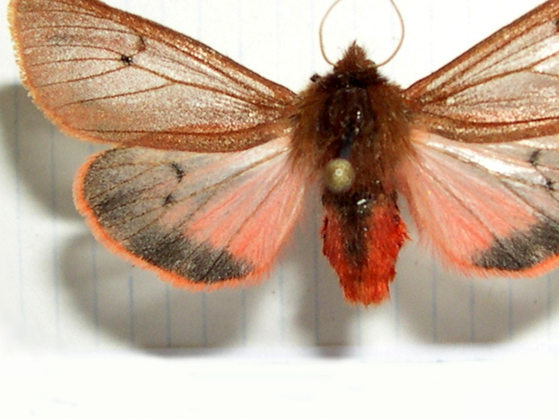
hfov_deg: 36.0
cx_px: 346
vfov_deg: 27.5
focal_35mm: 53
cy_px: 169
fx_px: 856
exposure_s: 1/60
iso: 100
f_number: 7.6
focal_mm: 8
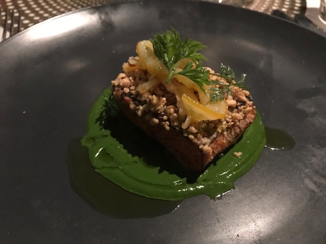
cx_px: 163
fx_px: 264
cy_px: 122
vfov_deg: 49.7
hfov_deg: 63.5
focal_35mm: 28
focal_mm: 3.99
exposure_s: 1/4
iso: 125
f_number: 1.8
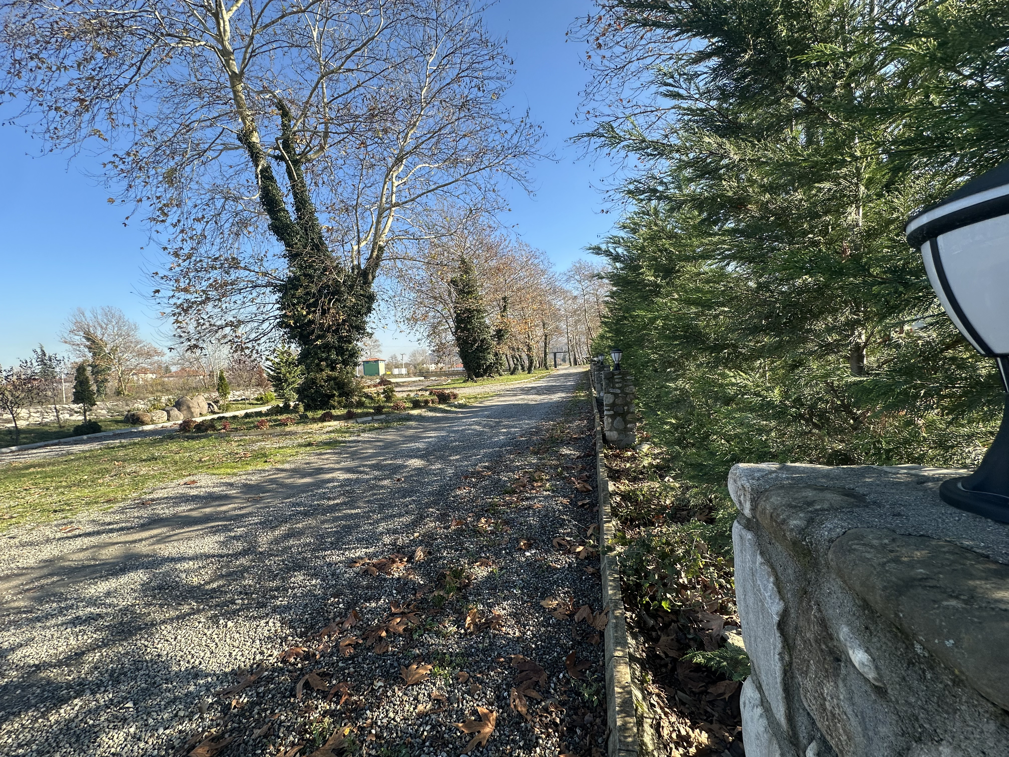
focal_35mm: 14
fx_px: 408
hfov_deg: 102.1
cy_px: 378
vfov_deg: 85.7
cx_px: 504
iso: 40
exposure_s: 1/513
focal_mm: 2.22
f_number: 2.2
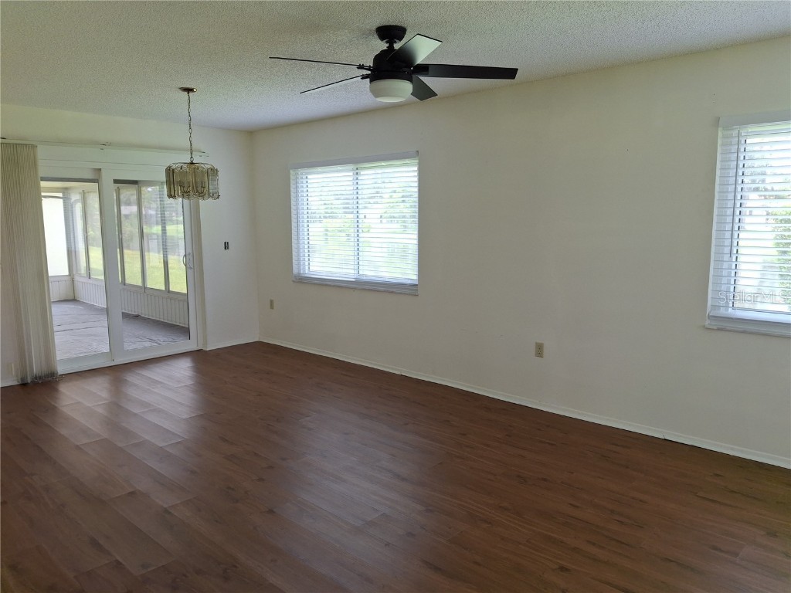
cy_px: 296
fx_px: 571
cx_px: 396
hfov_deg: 69.4
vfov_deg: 54.9
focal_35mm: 25
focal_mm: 4.69
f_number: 1.8
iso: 40
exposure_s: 1/100
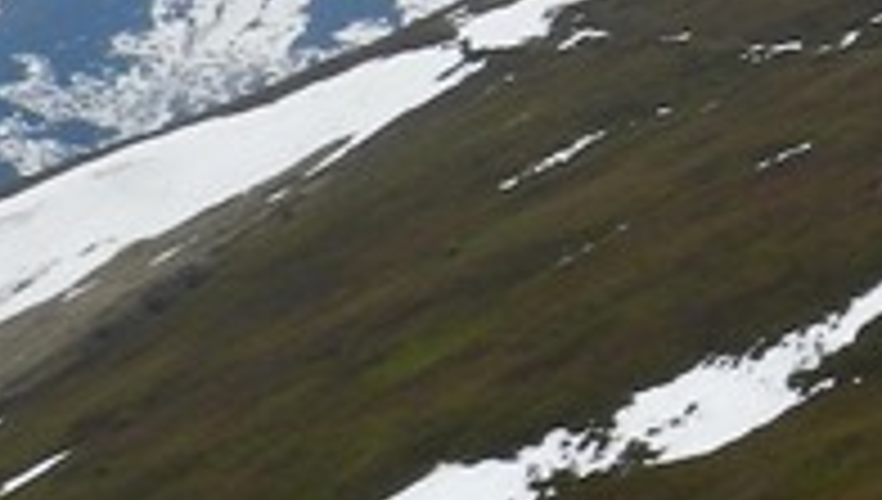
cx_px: 1566
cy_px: 144
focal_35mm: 159
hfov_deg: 12.4
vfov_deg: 7.7
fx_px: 3725
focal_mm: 5
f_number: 4.5
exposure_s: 1/1000
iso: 160
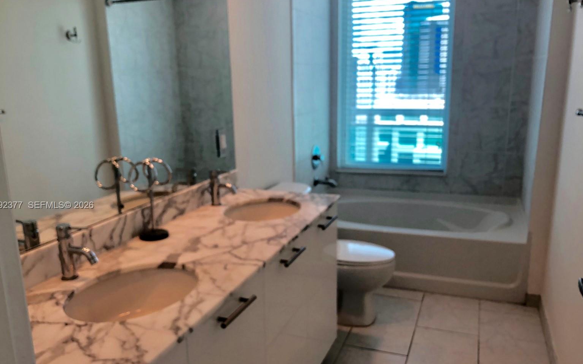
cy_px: 206
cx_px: 280
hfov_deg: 61.2
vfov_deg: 40.5
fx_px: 492
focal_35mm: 31
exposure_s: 1/120
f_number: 1.8
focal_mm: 3.99
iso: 32
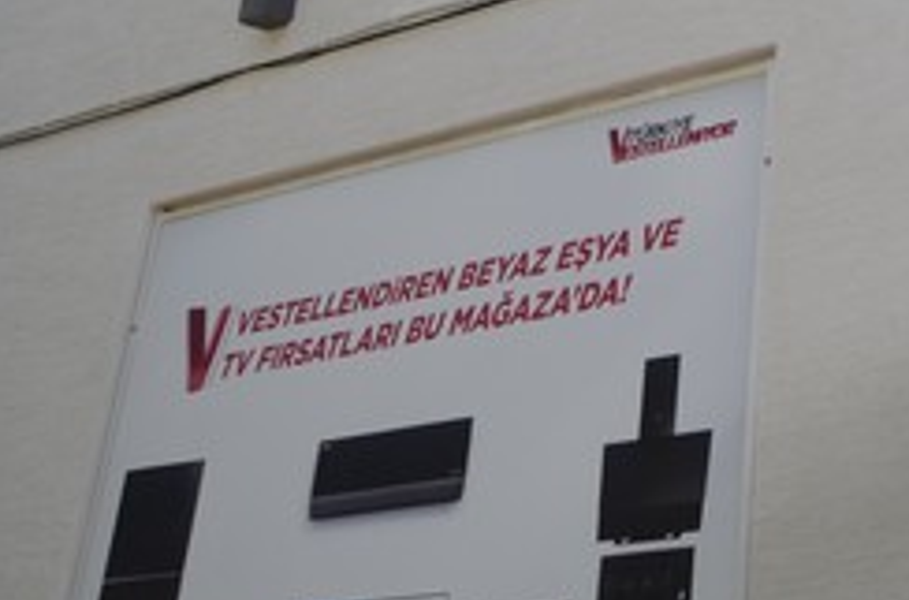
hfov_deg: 27.3
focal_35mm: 63
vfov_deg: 18.9
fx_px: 1586
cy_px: -298
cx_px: 1147
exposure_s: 1/200
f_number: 5.6
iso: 100
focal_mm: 10
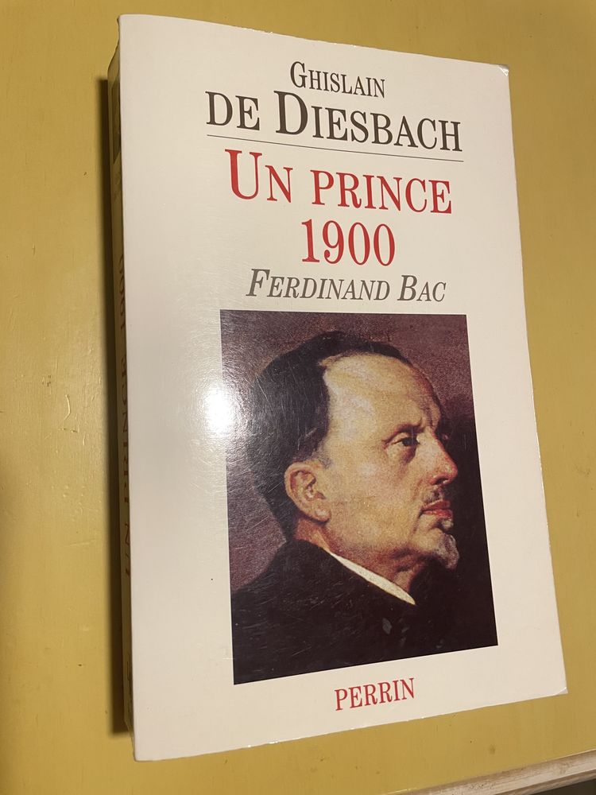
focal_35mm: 26
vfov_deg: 67.3
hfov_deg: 53.1
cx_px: 298
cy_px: 398
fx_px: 597
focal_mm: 4.2
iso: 125
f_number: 1.6
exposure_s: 1/50
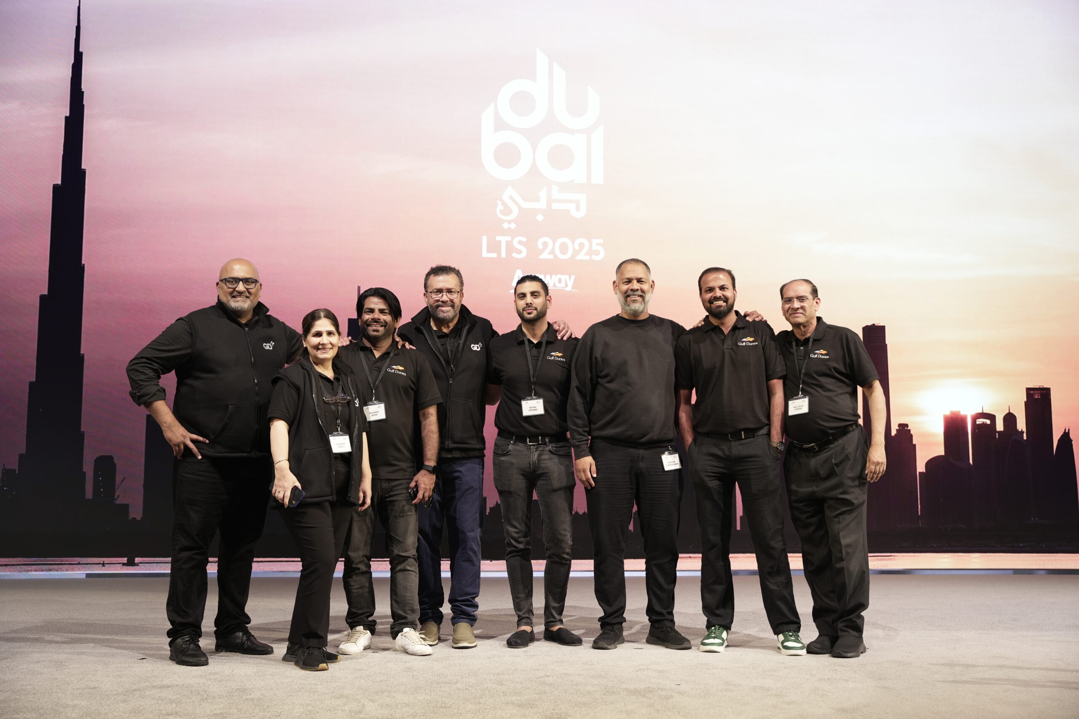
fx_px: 1130
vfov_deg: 35.3
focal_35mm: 38
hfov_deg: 51.0
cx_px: 540
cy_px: 360
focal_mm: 37.7
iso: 250
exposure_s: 1/80
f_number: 3.5
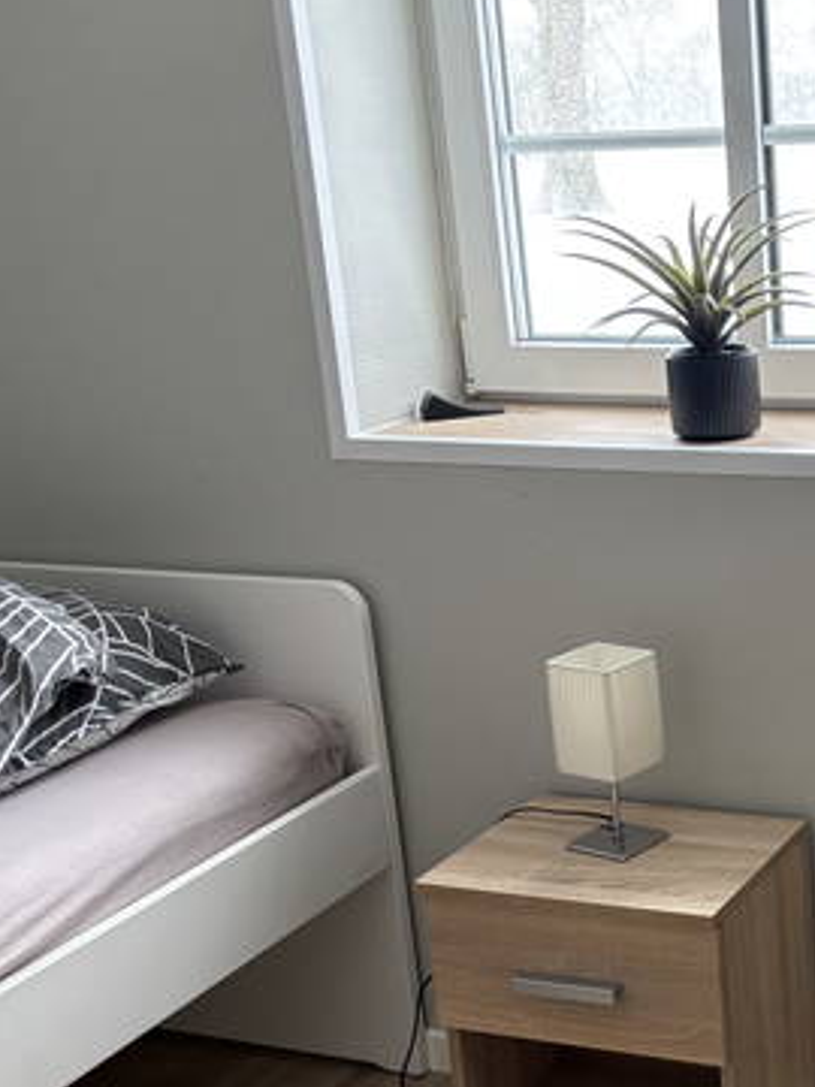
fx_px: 1789
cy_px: 749
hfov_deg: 24.3
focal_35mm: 57
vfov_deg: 33.4
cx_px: 851
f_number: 1.6
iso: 160
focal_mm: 5.96
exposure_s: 1/60
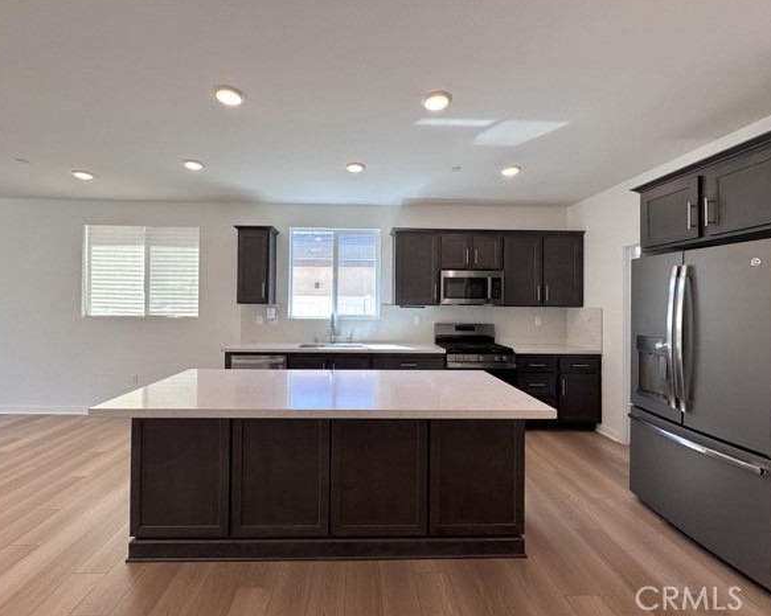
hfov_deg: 96.7
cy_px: 300
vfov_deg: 84.0
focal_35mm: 15
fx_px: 342
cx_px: 368
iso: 40
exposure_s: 1/150
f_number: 2.2
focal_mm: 2.22
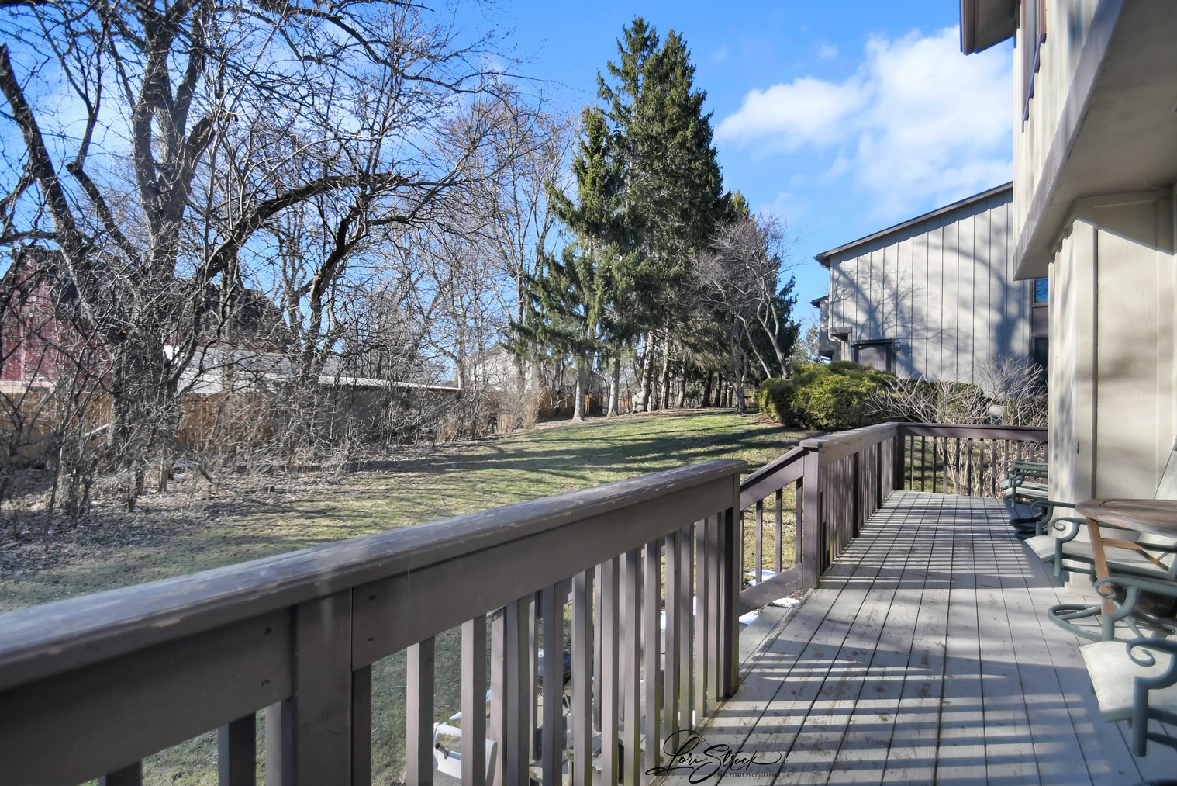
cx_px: 598
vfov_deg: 73.7
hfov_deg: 96.7
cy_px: 368
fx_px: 523
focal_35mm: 16
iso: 400
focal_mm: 10
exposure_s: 1/2000
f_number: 8
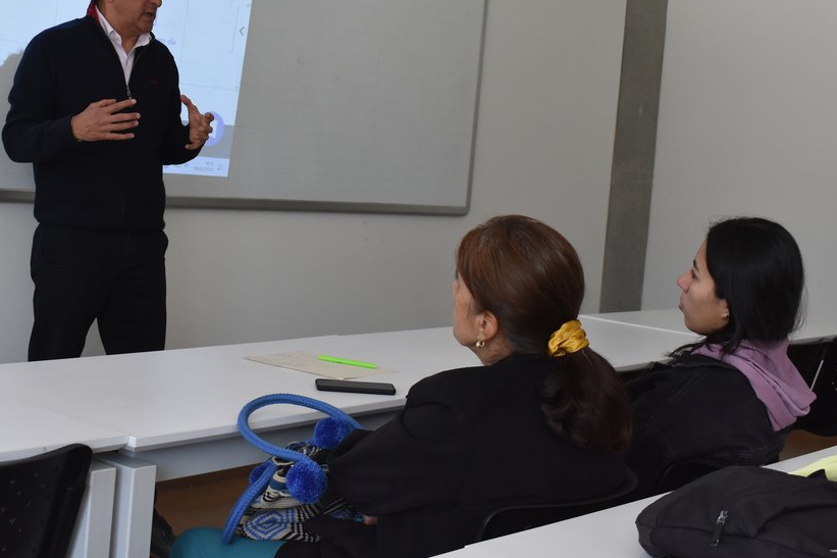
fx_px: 1325
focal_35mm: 57
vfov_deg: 23.6
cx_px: 297
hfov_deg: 34.8
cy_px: 175
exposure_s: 1/160
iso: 800
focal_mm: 26
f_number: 6.3
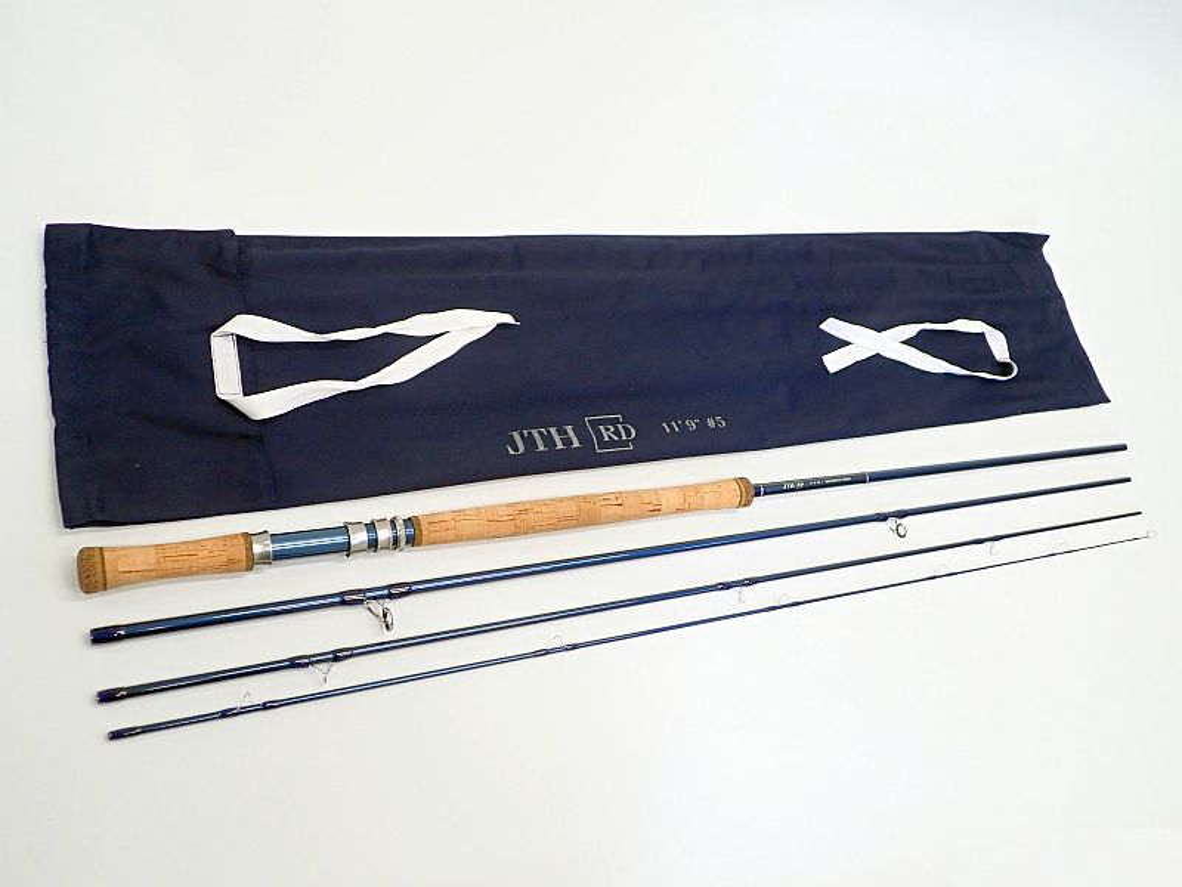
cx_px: 591
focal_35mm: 30
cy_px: 444
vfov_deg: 46.8
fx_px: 1024
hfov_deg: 60.0
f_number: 2.3
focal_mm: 5.5
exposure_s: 1/30
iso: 320
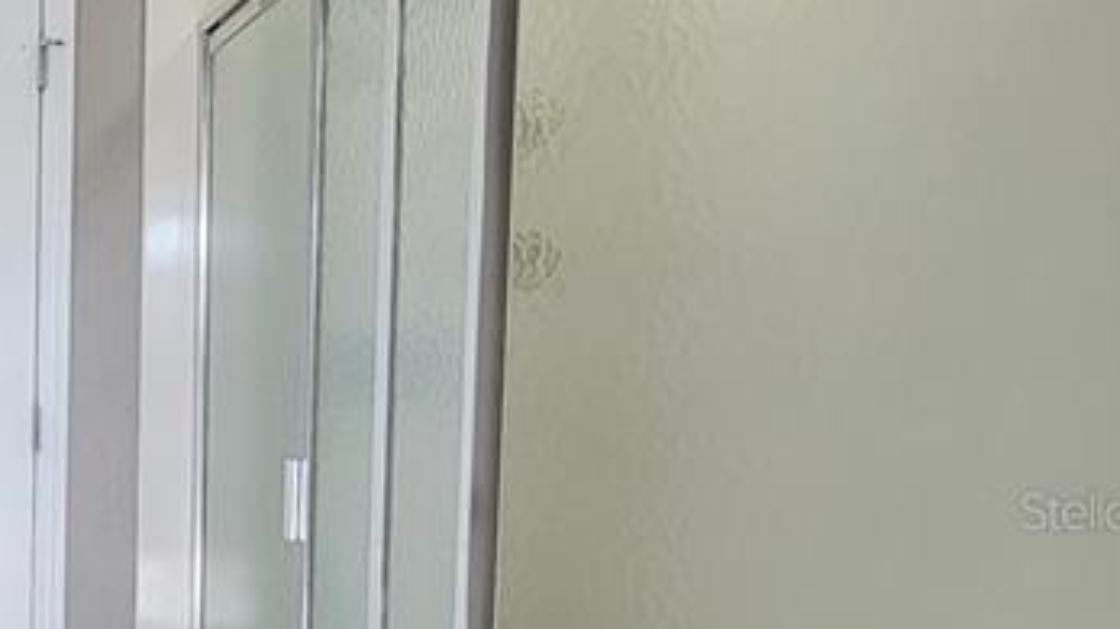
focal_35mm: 49
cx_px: -203
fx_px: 1455
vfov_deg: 24.0
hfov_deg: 34.3
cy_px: 510
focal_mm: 2.2
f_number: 2.2
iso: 80
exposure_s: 1/60.2
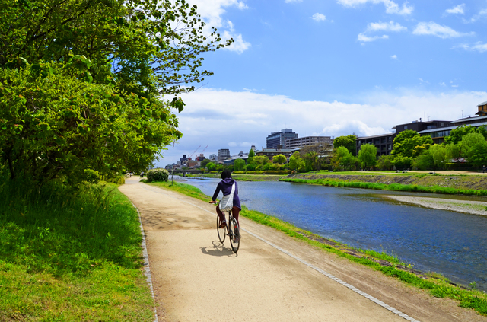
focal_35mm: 27
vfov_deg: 47.7
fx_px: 364
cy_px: 161
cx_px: 244
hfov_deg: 67.5
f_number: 8
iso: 180
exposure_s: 1/250
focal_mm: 18
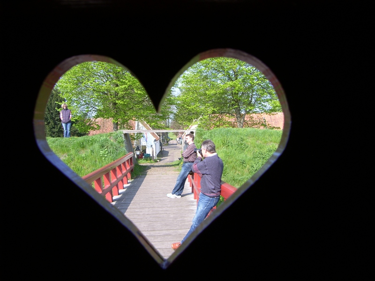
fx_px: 303
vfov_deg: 49.7
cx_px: 188
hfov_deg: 63.4
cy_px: 140
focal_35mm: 28
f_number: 5.6
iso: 50
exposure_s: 1/125
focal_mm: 7.4
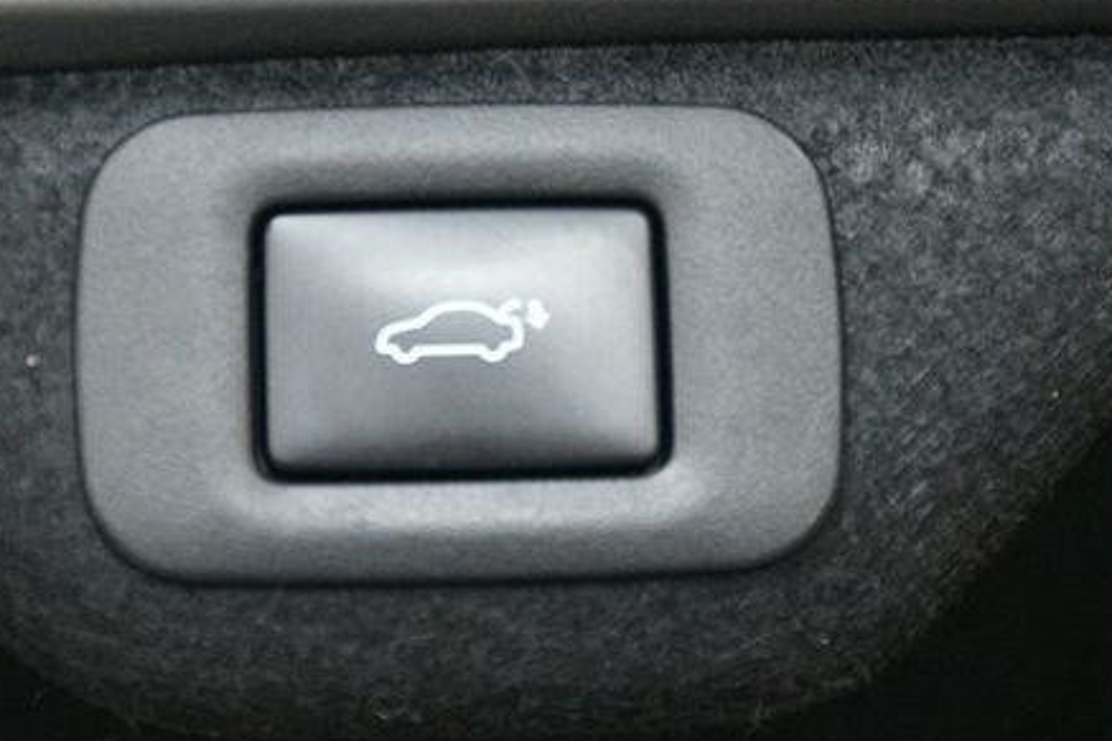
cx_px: 471
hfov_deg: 14.2
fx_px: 4477
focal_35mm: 145
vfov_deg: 9.5
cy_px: 341
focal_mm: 66
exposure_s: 1/60
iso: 6400
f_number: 5
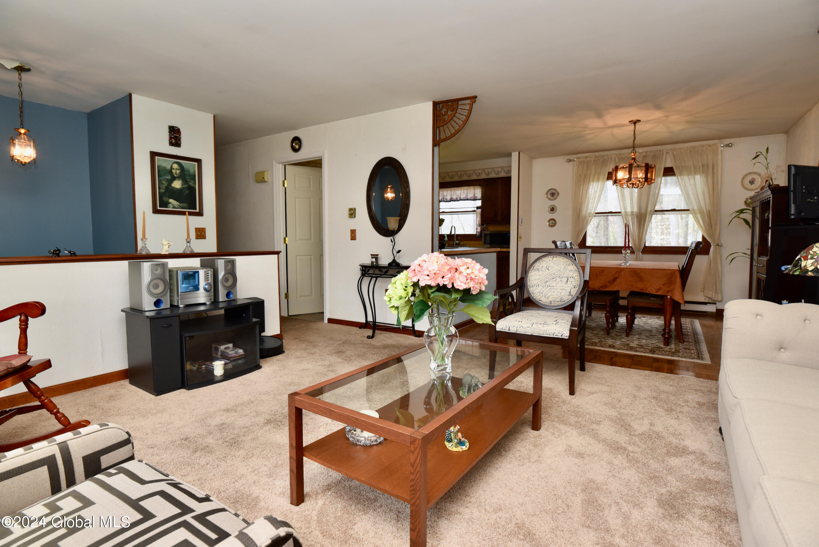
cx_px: 410
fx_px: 387
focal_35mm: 17
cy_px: 274
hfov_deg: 93.3
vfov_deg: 70.5
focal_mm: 17
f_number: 6.3
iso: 500
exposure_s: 1/60
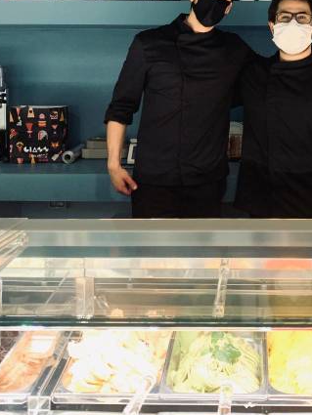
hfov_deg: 30.4
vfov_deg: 39.5
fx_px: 565
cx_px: 236
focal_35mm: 47
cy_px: 112
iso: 320
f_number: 1.8
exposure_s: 1/33
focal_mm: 4.25
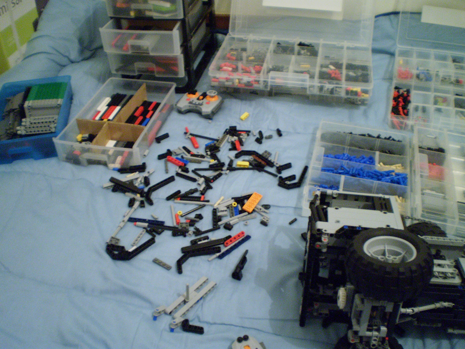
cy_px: 174
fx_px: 484
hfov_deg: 51.4
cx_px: 232
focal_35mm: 36
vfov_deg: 39.7
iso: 400
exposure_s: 1/3
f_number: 3.1
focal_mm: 6.3
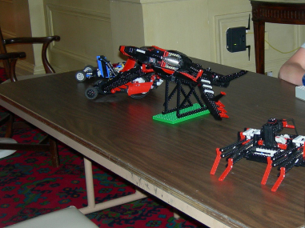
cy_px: 96
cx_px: 228
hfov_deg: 26.0
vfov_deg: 19.9
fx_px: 651
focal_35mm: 74
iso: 200
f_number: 2.9
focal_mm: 9.1
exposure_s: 1/60.1
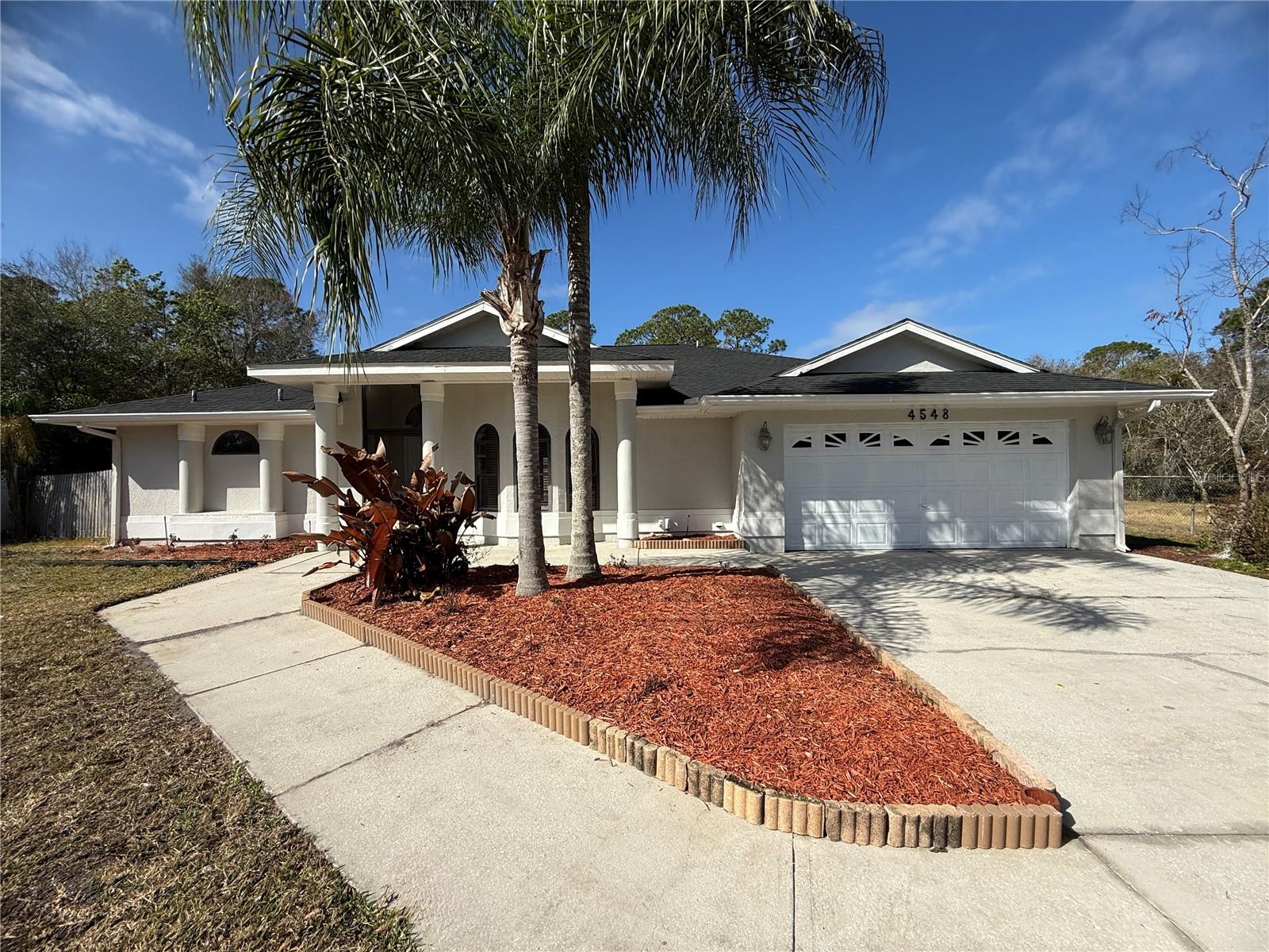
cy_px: 476
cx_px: 634
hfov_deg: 102.1
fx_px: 513
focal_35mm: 14
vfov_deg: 85.7
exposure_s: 1/1848
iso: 50
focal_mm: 2.22
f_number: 2.2
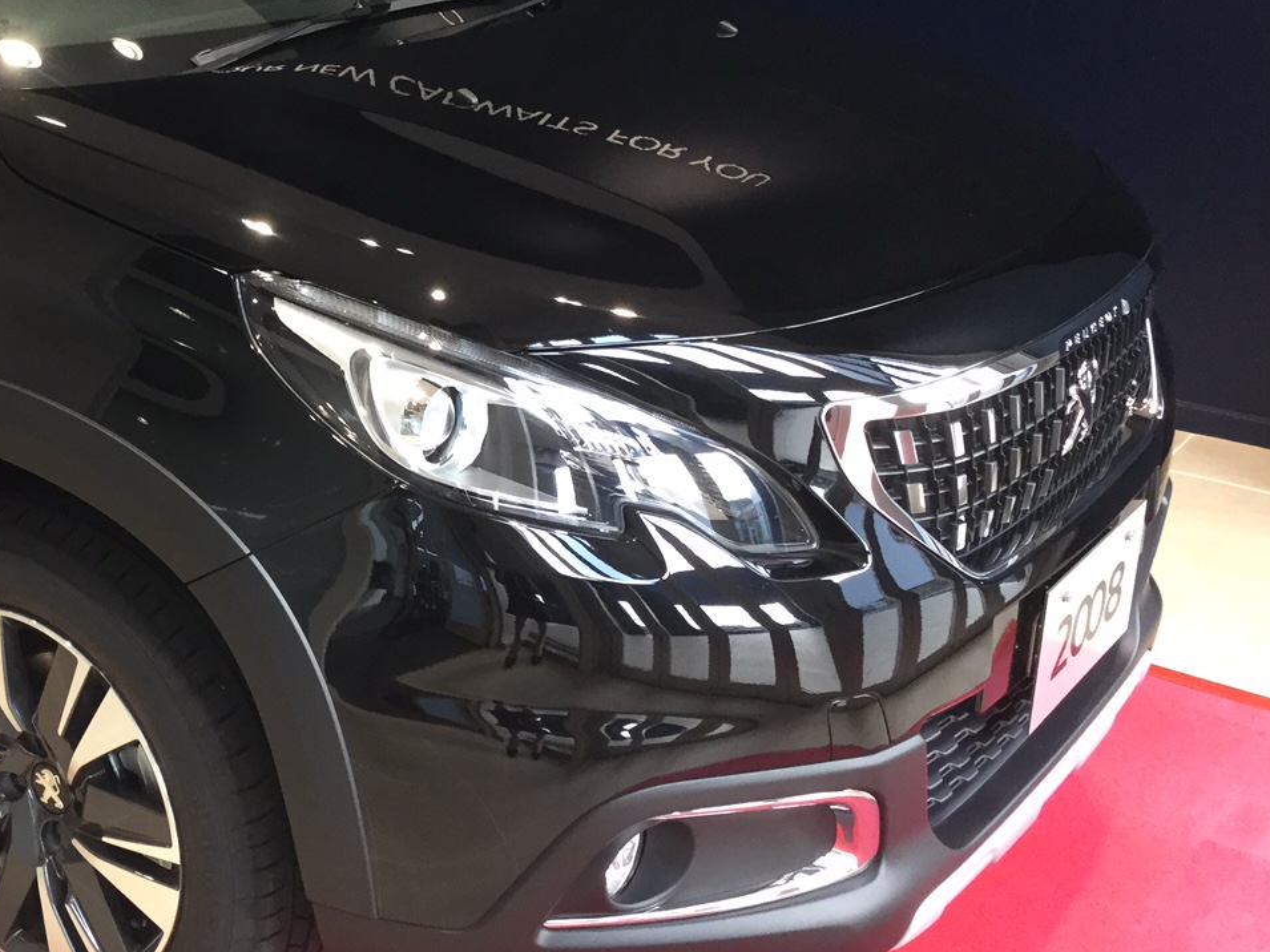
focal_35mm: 53
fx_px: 1944
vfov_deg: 27.5
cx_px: 282
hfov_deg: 35.2
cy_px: 384
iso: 64
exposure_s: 1/30
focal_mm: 3.3
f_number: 2.4
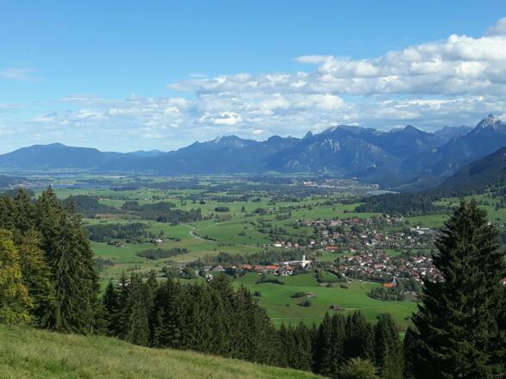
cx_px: 253
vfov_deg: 51.3
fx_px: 395
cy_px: 190
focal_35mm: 27
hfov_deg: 65.3
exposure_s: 1/1724
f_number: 1.7
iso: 40
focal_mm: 3.71
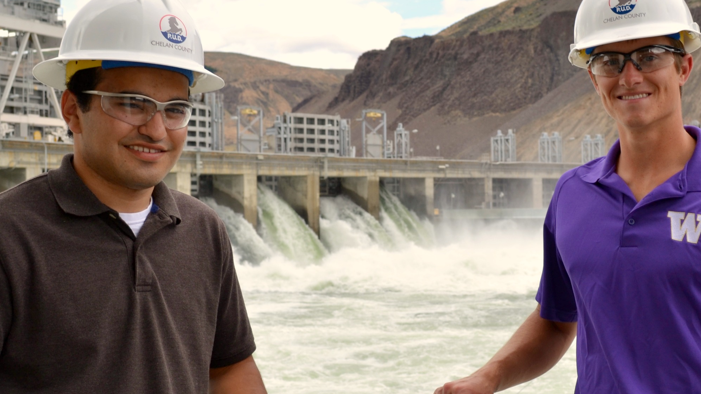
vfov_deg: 19.1
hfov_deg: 33.3
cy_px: 186
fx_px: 1171
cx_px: 409
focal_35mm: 63
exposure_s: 1/200
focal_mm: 24
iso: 100
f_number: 7.1
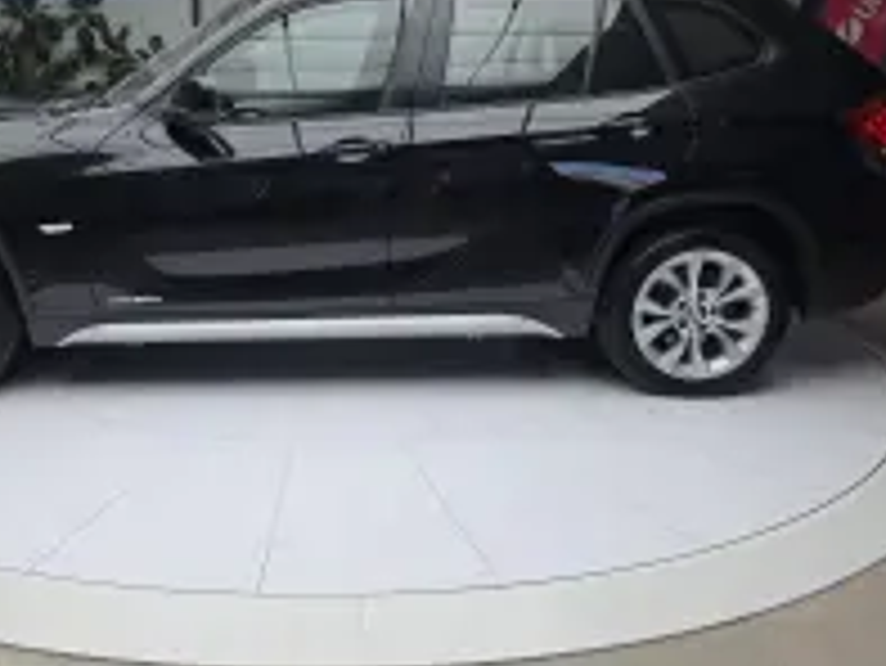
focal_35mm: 42
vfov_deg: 34.4
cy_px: 302
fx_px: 1076
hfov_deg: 44.3
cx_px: 324
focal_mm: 6.25
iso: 12
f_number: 1.7
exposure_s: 1/102
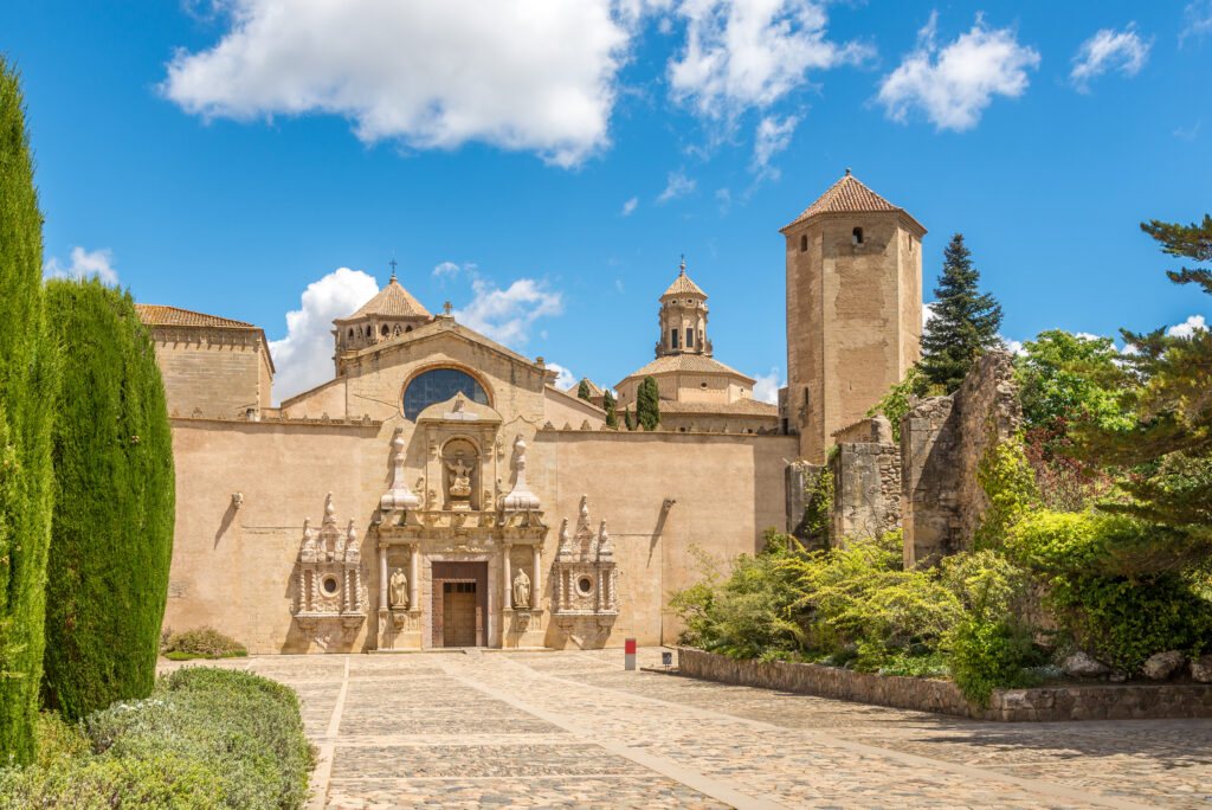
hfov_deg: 55.8
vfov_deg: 38.9
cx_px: 606
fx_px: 1145
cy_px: 405
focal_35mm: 34
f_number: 11
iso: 100
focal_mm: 34
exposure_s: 1/125
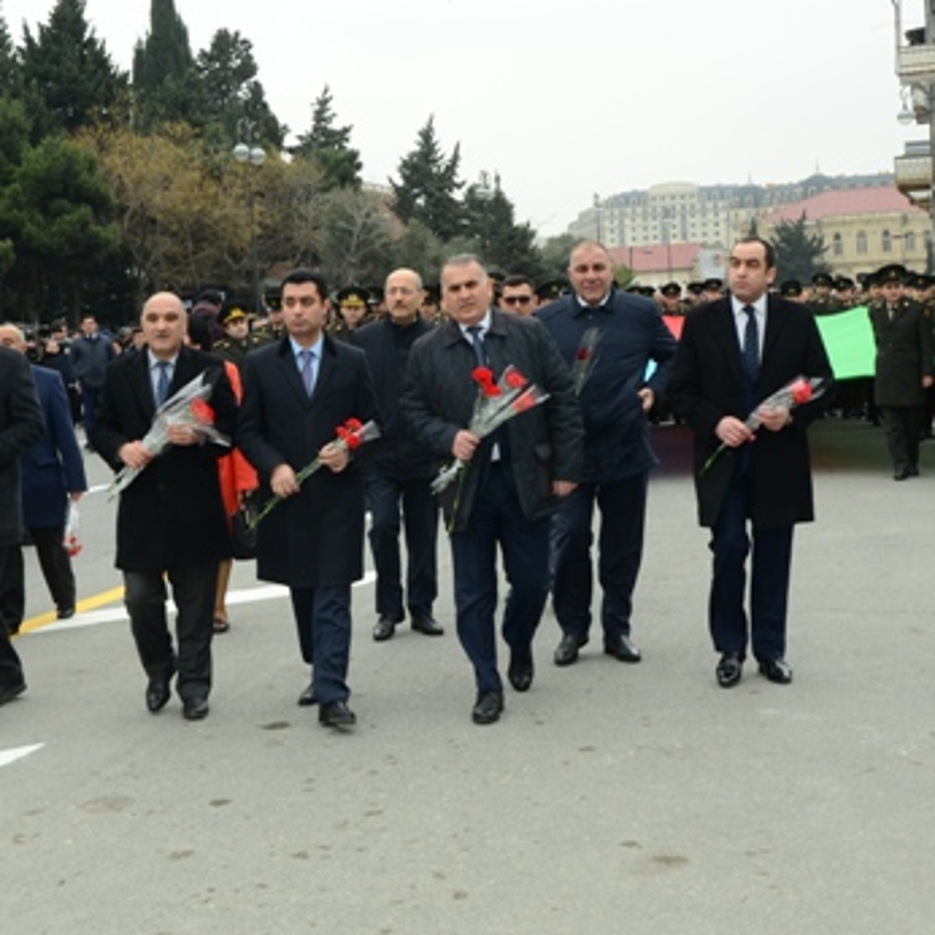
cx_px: 395
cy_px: 424
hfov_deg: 29.1
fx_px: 1796
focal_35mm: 59
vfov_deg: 29.2
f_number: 7.1
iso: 500
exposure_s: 1/250
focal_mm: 25
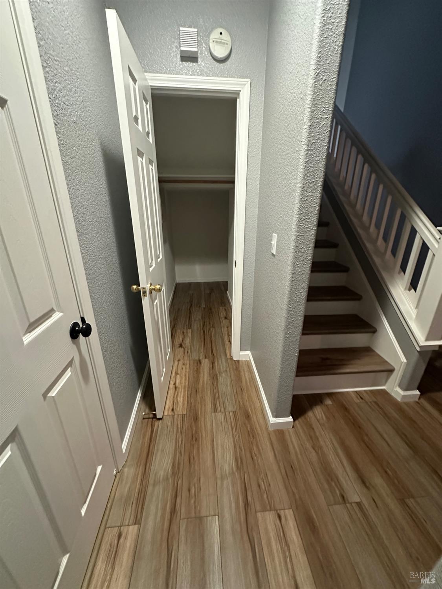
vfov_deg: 102.1
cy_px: 294
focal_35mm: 14
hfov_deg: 85.7
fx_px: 238
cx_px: 221
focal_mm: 2.22
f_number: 2.2
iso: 1250
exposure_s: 1/60
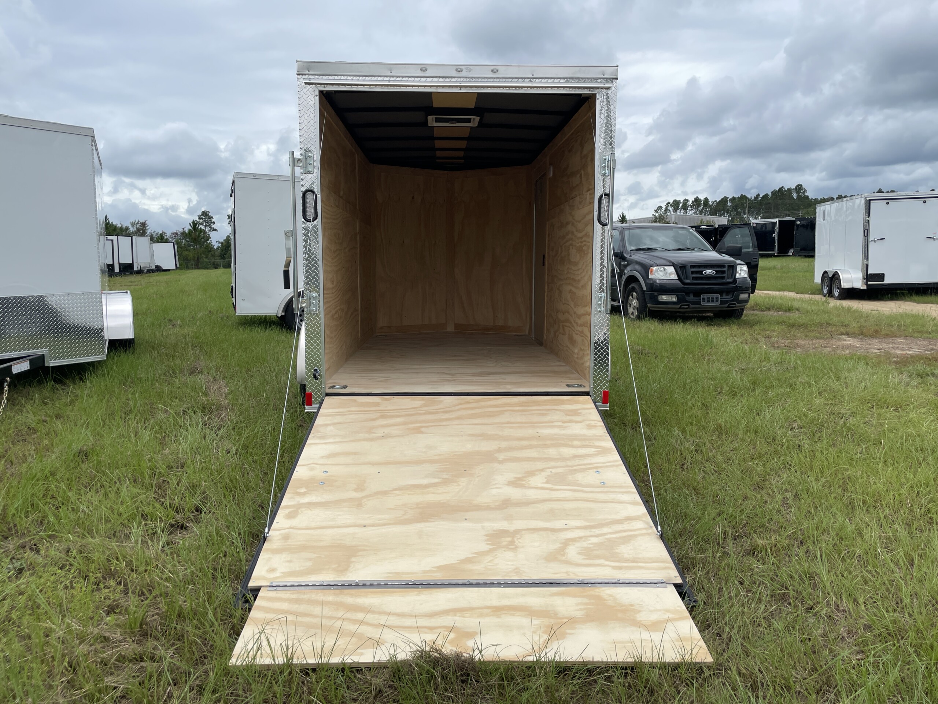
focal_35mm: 26
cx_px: 469
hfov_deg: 67.3
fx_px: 705
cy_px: 352
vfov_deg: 53.1
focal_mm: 4.2
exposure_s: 1/4651
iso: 32
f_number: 1.6
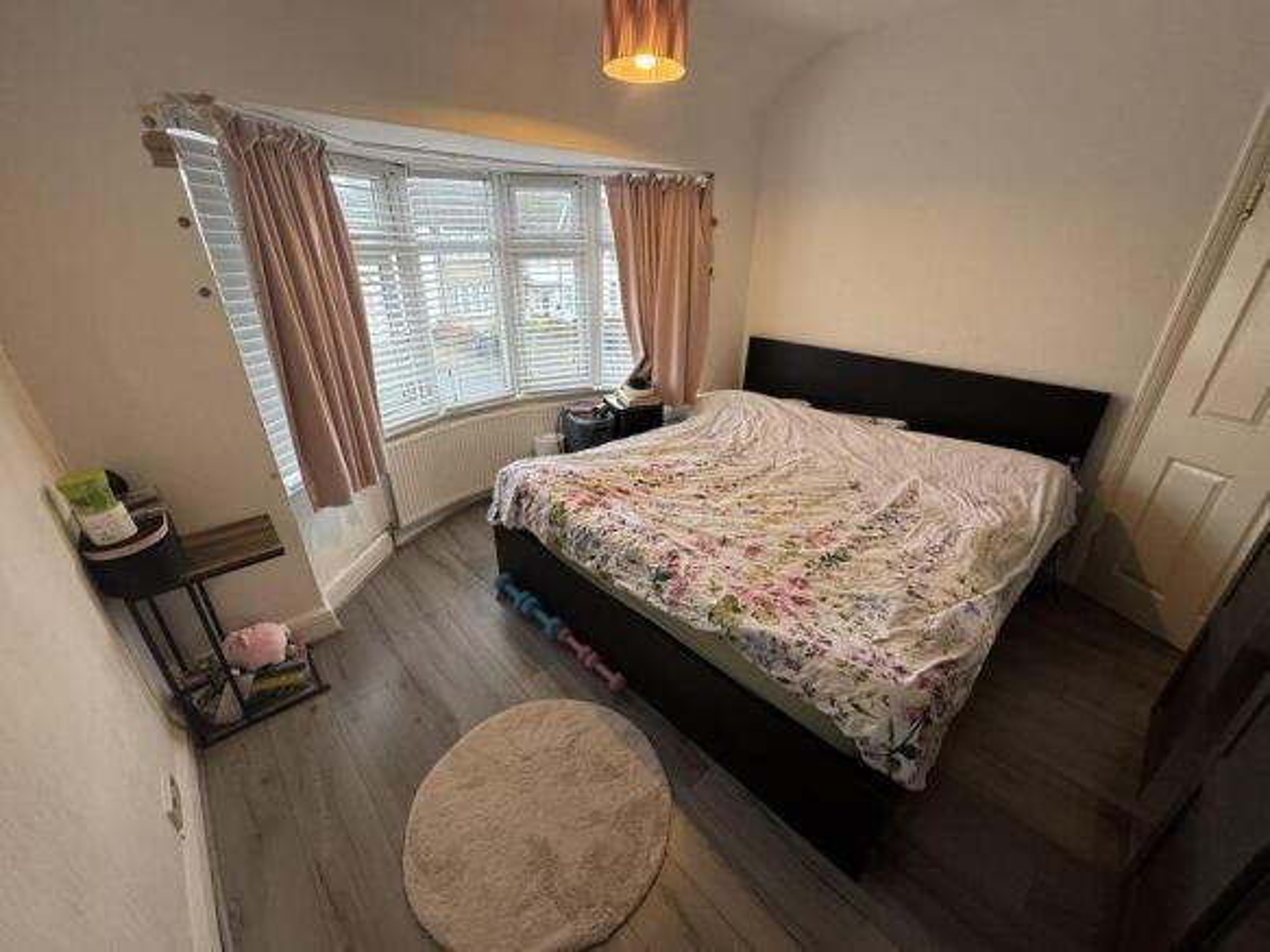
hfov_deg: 102.1
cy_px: 476
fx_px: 514
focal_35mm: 14
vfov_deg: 85.7
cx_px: 635
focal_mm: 2.22
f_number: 2.2
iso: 320
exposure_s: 1/83
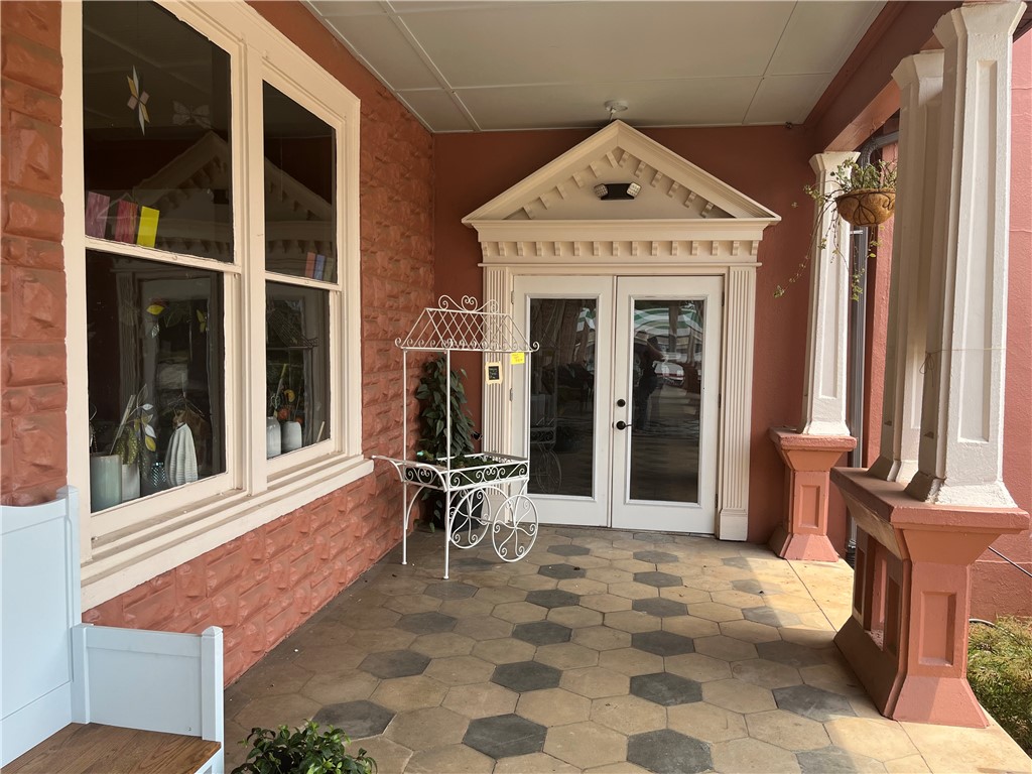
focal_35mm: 26
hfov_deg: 67.3
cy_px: 387
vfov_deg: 53.1
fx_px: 775
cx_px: 516
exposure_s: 1/631
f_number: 1.6
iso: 50
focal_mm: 5.1
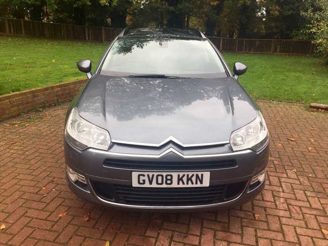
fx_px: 275
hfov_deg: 61.7
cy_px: 123
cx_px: 164
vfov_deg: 48.2
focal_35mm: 29
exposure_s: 1/199
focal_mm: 4.15
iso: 32
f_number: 2.2
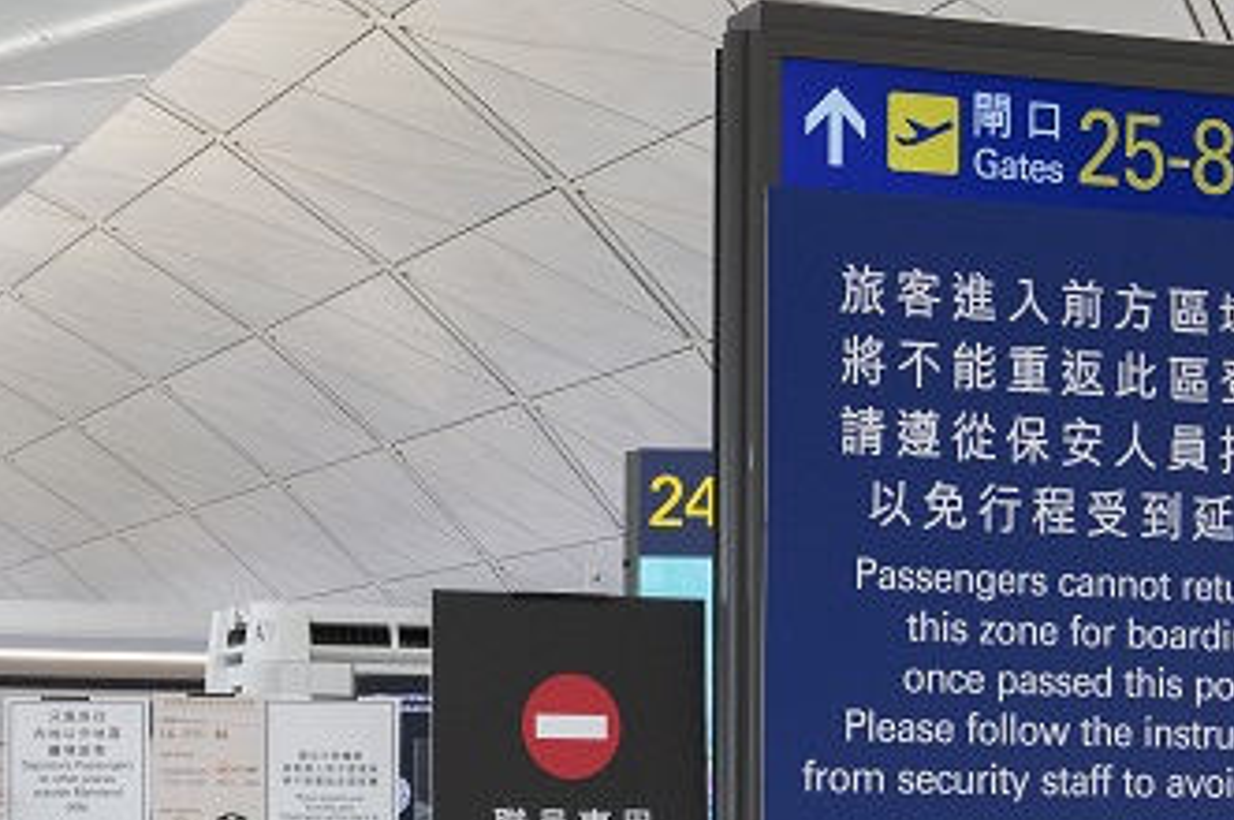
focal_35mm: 99
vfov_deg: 13.7
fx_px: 3390
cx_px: 375
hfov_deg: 20.5
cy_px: 667
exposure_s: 1/60
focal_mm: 36
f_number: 8
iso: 1600
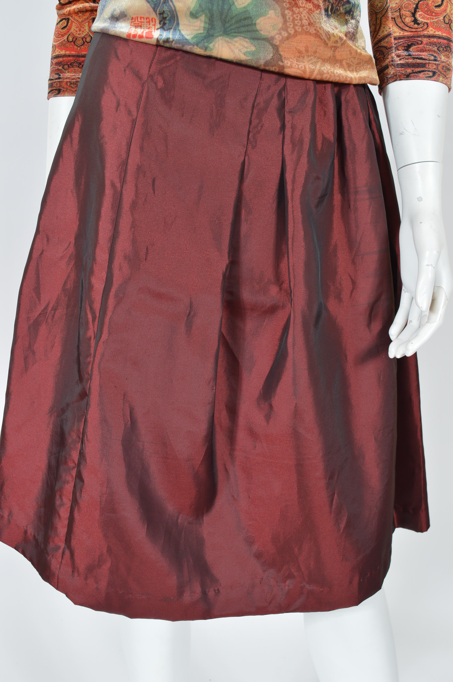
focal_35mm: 40
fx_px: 766
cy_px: 341
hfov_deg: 33.0
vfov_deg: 48.0
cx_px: 226
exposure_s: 1/80
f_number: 6.3
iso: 200
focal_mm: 27
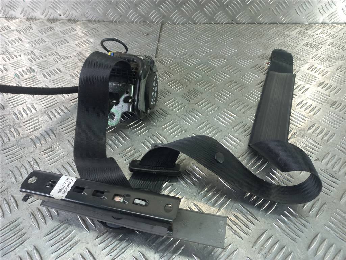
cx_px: 173
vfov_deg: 54.9
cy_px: 130
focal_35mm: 25
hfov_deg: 69.4
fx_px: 250
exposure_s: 1/50
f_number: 1.8
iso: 64
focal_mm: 4.6
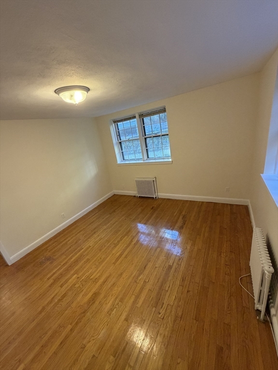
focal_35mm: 14
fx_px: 150
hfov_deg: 85.7
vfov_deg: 102.1
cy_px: 185
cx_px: 139
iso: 320
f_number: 2.2
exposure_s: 1/60
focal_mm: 2.22
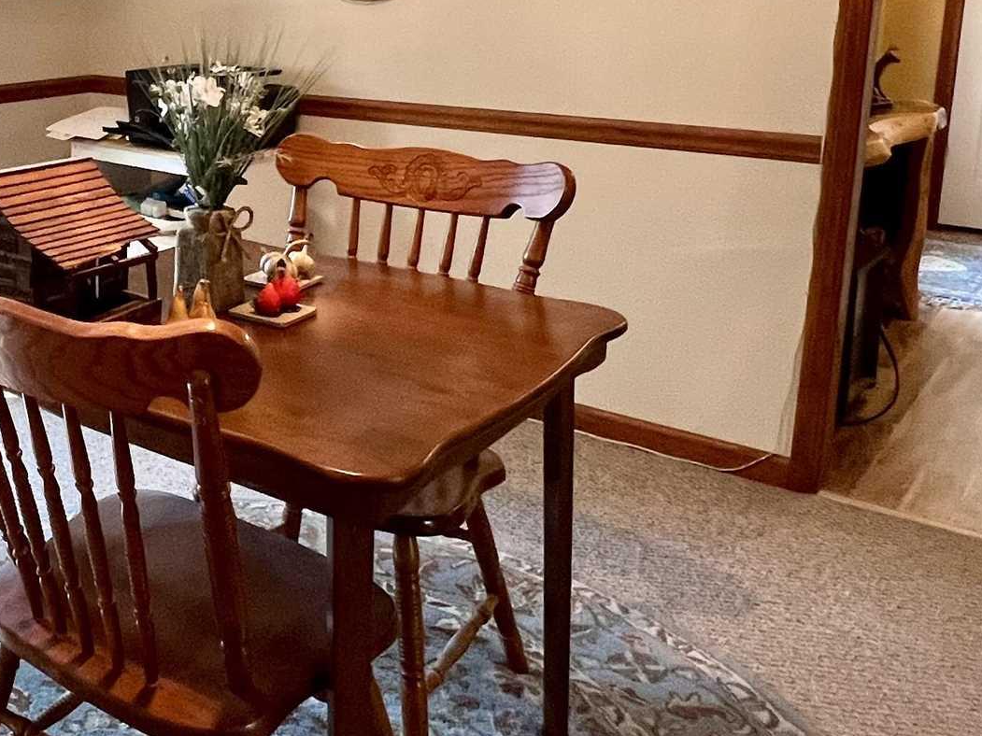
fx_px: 1078
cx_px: 46
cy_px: 155
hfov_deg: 43.4
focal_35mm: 38
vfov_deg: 36.5
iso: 320
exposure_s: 1/60
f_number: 1.8
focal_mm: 1.57
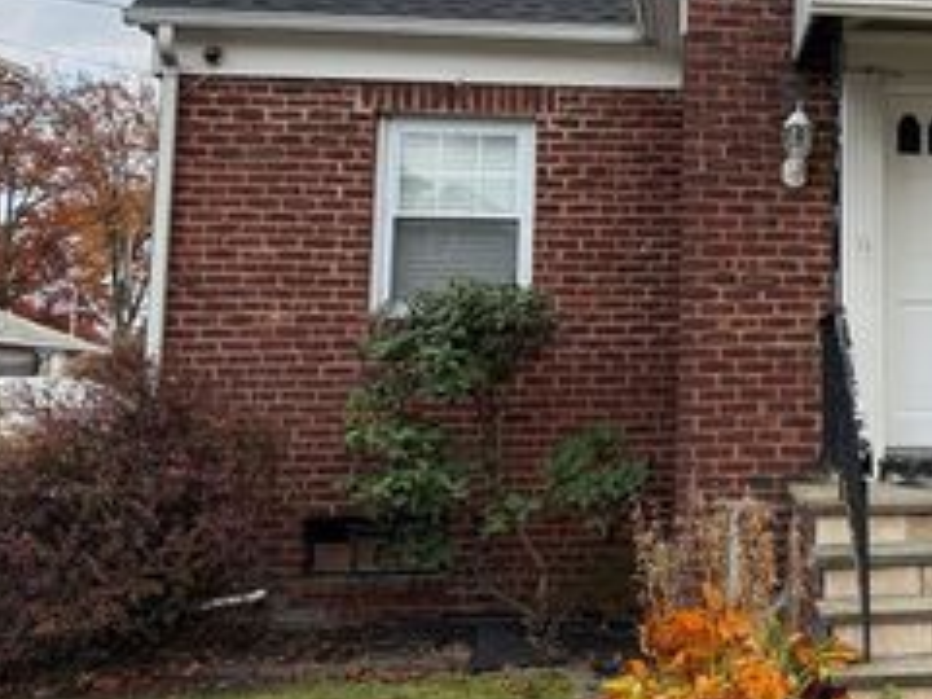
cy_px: 208
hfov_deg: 35.4
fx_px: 1346
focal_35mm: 50
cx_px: 882
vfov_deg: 28.8
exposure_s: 1/715
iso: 100
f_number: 1.78
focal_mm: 6.76
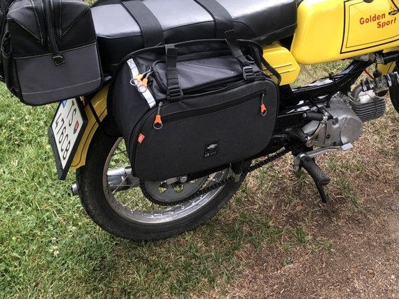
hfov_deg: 37.7
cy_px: 39
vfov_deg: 28.2
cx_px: 269
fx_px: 576
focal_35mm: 50
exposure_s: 1/120
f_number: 1.8
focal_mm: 3.99
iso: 50
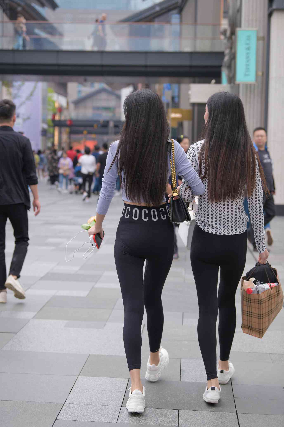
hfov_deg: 18.2
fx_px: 887
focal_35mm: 75
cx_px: 142
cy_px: 214
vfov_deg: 27.0
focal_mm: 75
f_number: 4
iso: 400
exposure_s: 1/800
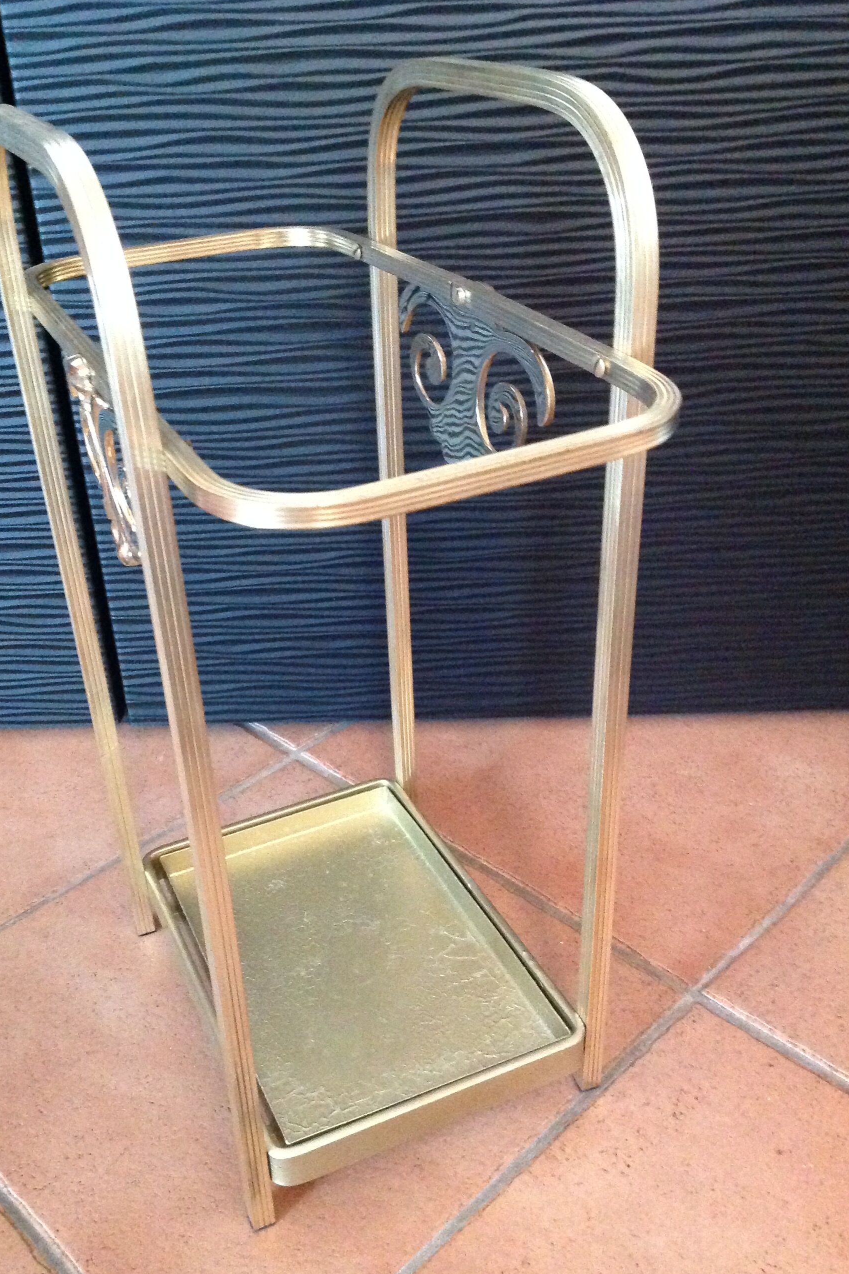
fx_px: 1308
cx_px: 370
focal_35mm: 37
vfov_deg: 51.9
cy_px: 644
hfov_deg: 35.9
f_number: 2.4
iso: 800
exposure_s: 1/15
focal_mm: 4.28
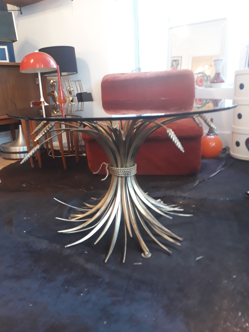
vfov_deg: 65.3
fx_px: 259
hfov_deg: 51.4
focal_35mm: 27
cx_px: 124
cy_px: 166
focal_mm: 3.71
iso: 200
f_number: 1.7
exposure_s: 1/25
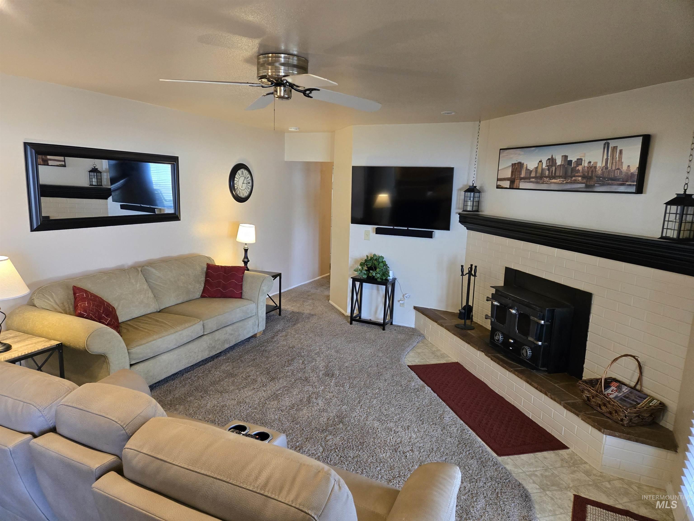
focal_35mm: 23
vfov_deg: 58.9
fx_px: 461
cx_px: 347
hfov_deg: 73.9
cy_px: 260
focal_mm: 5.4
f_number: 1.8
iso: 640
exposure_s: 1/120
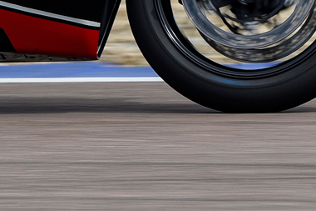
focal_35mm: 1105
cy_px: -166
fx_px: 9695
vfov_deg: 1.2
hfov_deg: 1.9
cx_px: 4
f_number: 9
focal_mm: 280
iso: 200
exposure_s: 1/400
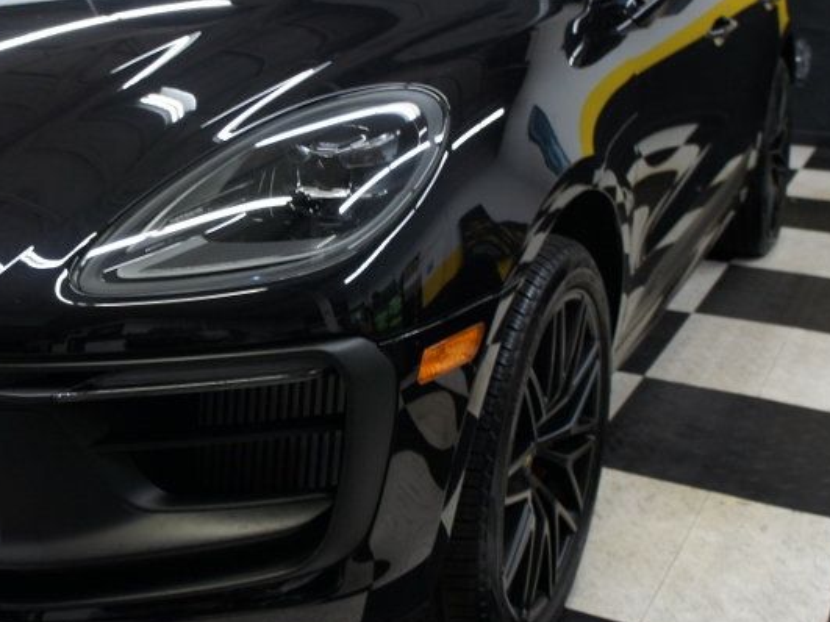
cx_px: 250
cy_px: 249
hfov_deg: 37.6
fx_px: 1199
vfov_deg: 29.0
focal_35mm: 50
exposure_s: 1/30
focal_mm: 18
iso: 320
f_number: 3.5
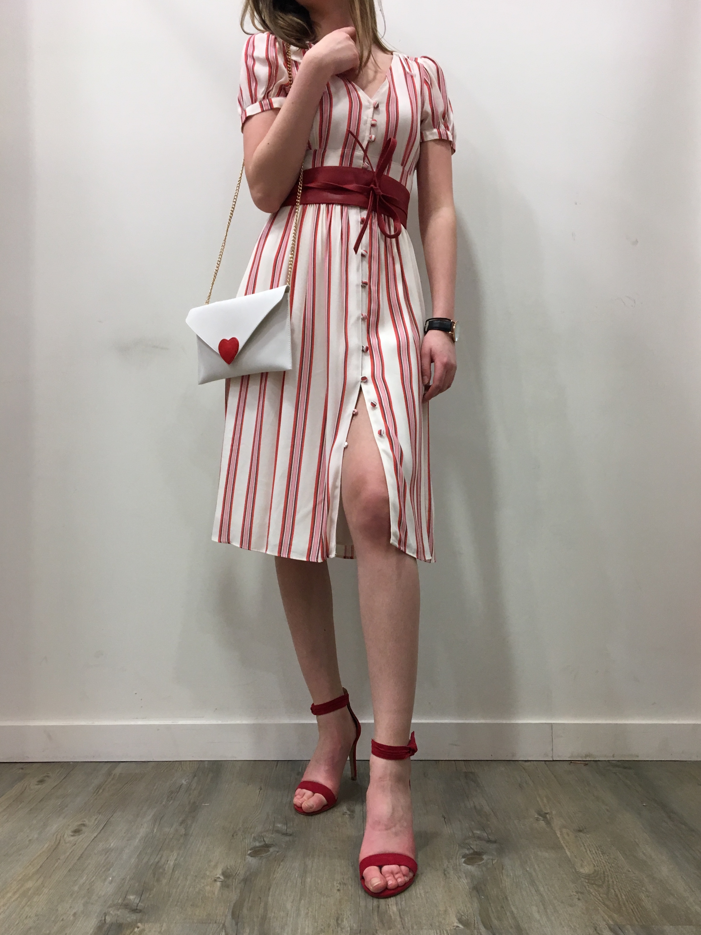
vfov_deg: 61.7
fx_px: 783
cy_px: 468
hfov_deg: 48.2
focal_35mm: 29
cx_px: 350
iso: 50
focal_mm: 4.15
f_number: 2.2
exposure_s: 1/33
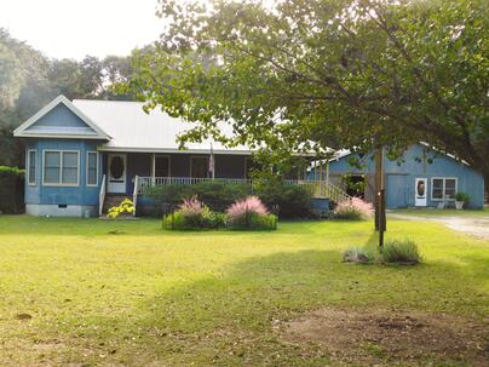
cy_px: 184
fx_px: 636
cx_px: 244
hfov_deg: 42.1
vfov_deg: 32.2
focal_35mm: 45
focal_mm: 8
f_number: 3.7
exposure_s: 1/160
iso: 125
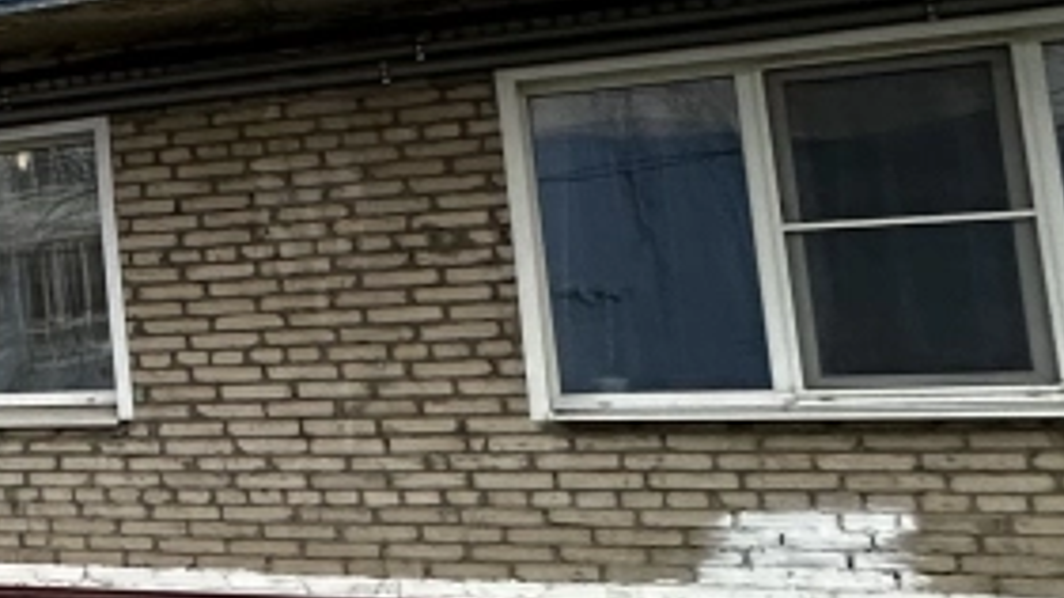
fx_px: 1918
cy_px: 237
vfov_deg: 17.7
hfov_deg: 17.7
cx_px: -1197
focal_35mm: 68
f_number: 2.2
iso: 125
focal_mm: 2.22
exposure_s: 1/99
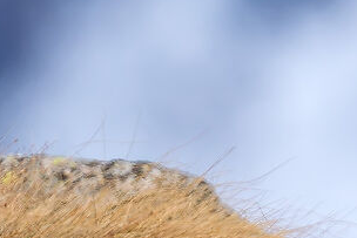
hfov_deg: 0.4
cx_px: -782
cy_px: -476
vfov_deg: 0.2
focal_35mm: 5522
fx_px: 54783
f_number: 5.6
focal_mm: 700
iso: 500
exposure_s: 1/2000
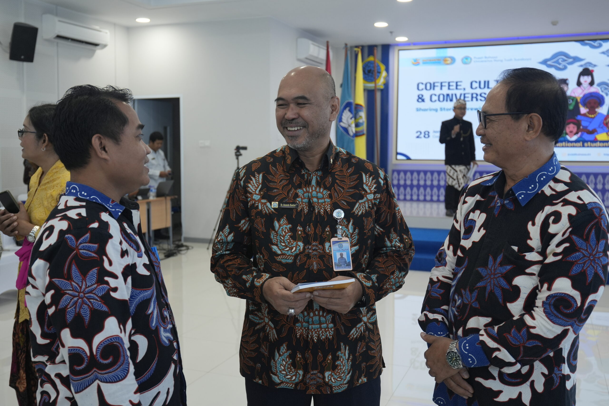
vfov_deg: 35.5
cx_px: 304
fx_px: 634
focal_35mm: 38
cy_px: 203
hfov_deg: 51.3
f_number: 2.8
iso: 400
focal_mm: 25
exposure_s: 1/125
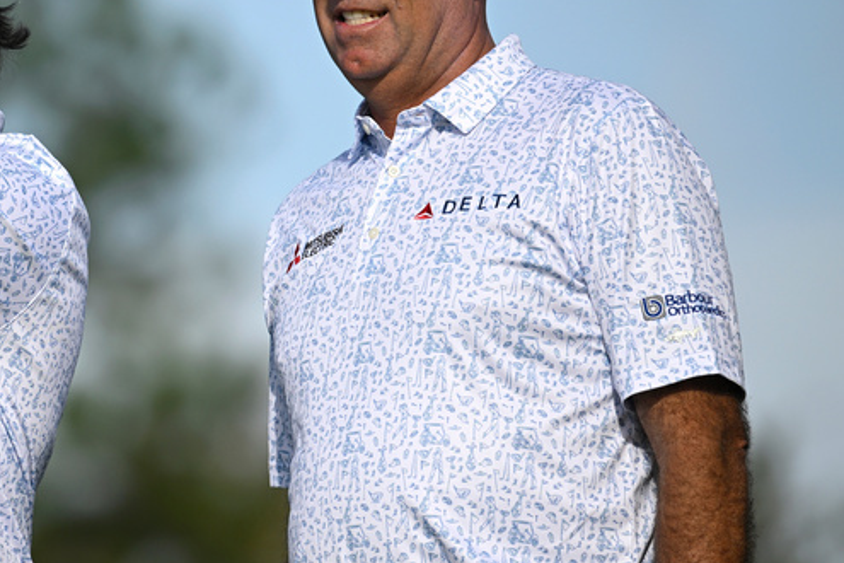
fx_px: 19410
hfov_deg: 2.5
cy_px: 192
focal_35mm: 828
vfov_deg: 1.7
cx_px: 89
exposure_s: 1/1600
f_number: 4.5
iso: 160
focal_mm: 400
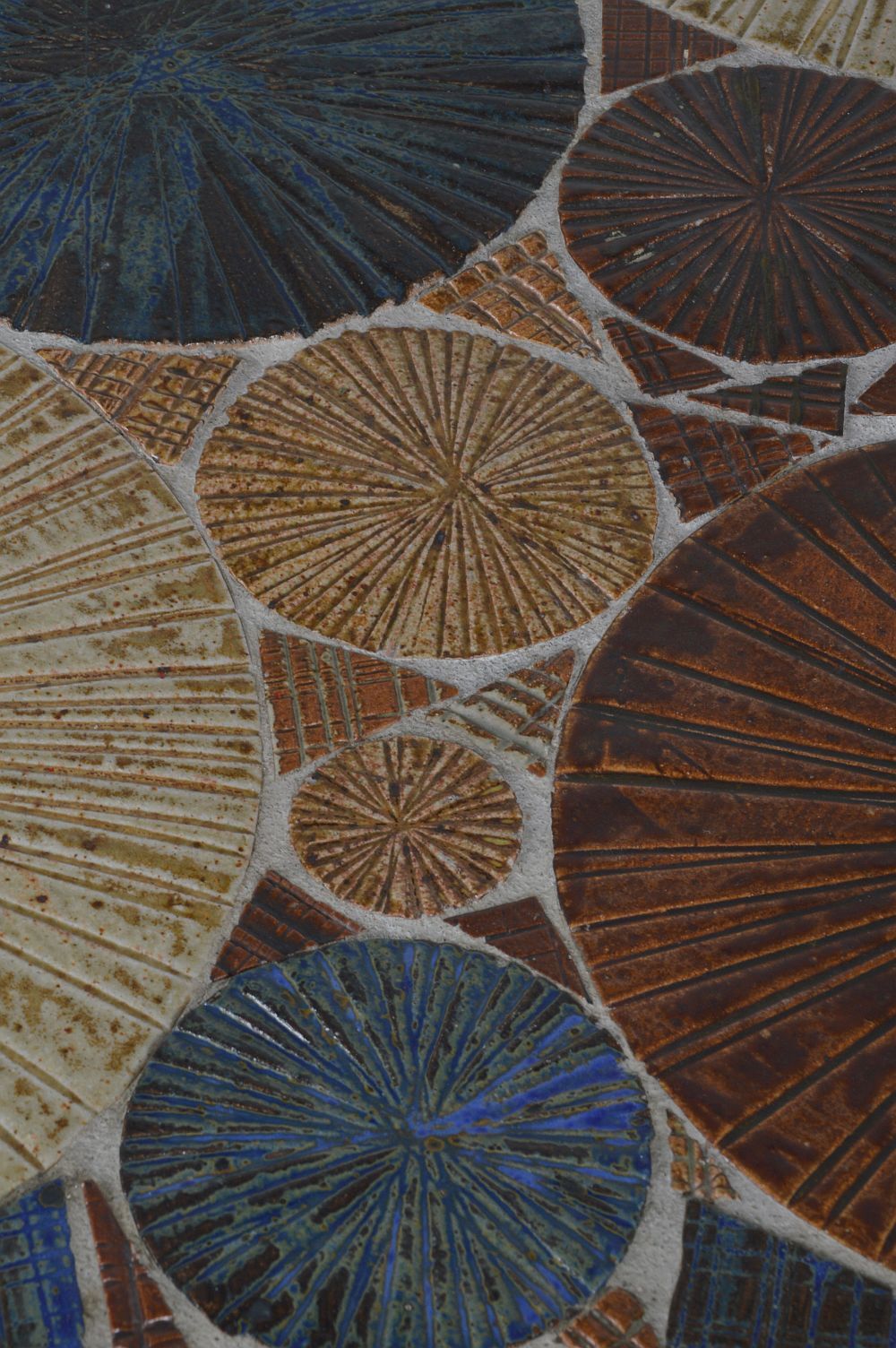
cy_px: 674
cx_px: 448
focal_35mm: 129
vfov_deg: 15.9
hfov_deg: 10.6
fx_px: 4825
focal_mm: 86
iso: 100
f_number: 22
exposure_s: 1/125
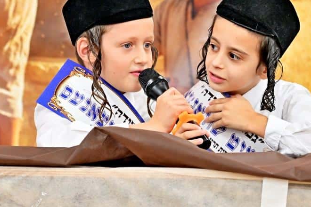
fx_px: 2410
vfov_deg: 4.9
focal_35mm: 279
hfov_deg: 7.4
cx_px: 162
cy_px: 47
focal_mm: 120
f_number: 4
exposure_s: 1/250
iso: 640
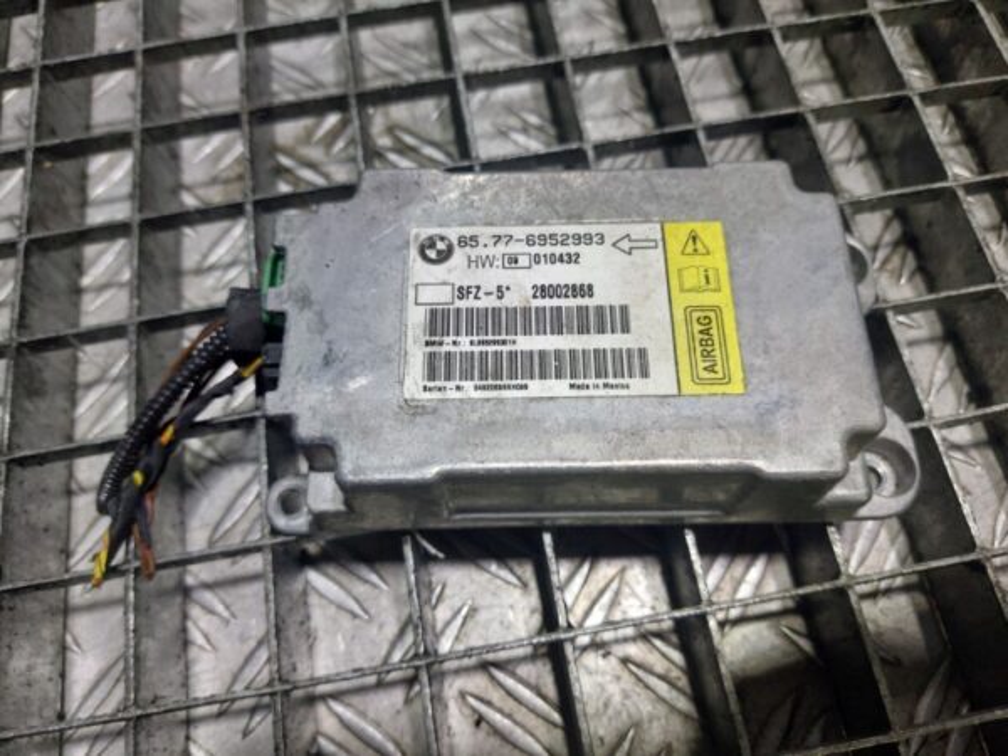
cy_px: 378
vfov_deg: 54.9
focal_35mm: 25
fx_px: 728
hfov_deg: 69.4
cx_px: 504
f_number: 1.8
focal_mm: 5.23
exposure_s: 1/50
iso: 64
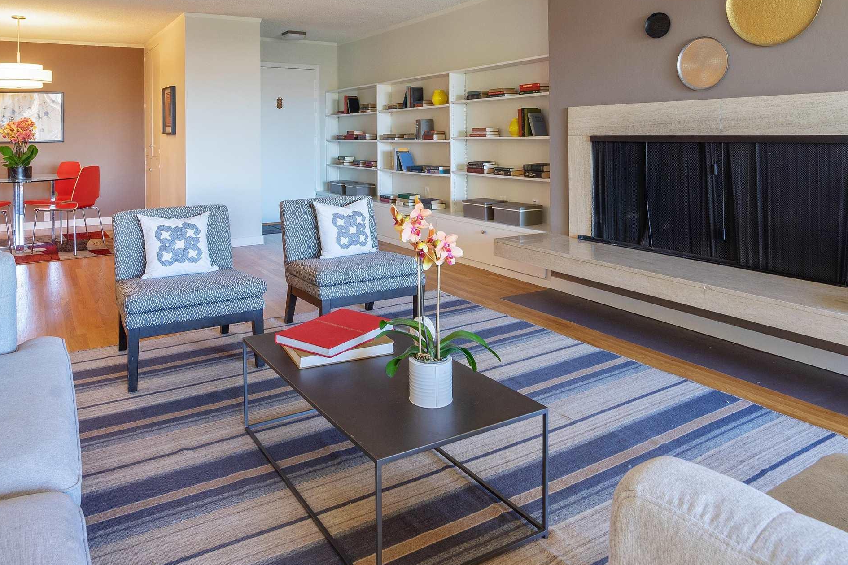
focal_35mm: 26
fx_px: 612
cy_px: 123
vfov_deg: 47.2
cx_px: 375
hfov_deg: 69.2
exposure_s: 1/2
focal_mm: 16
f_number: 9
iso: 125
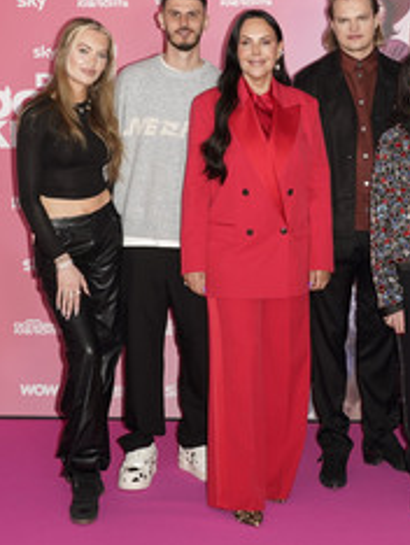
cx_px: 299
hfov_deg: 19.8
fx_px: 1167
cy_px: 203
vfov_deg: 26.2
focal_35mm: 74
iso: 640
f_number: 6.3
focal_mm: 40
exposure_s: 1/160
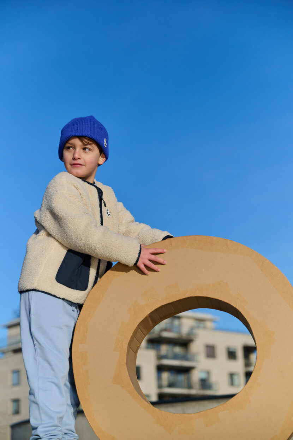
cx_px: 146
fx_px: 842
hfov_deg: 19.7
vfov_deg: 29.2
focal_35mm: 69
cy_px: 220
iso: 200
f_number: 3.2
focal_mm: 69
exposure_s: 1/5000
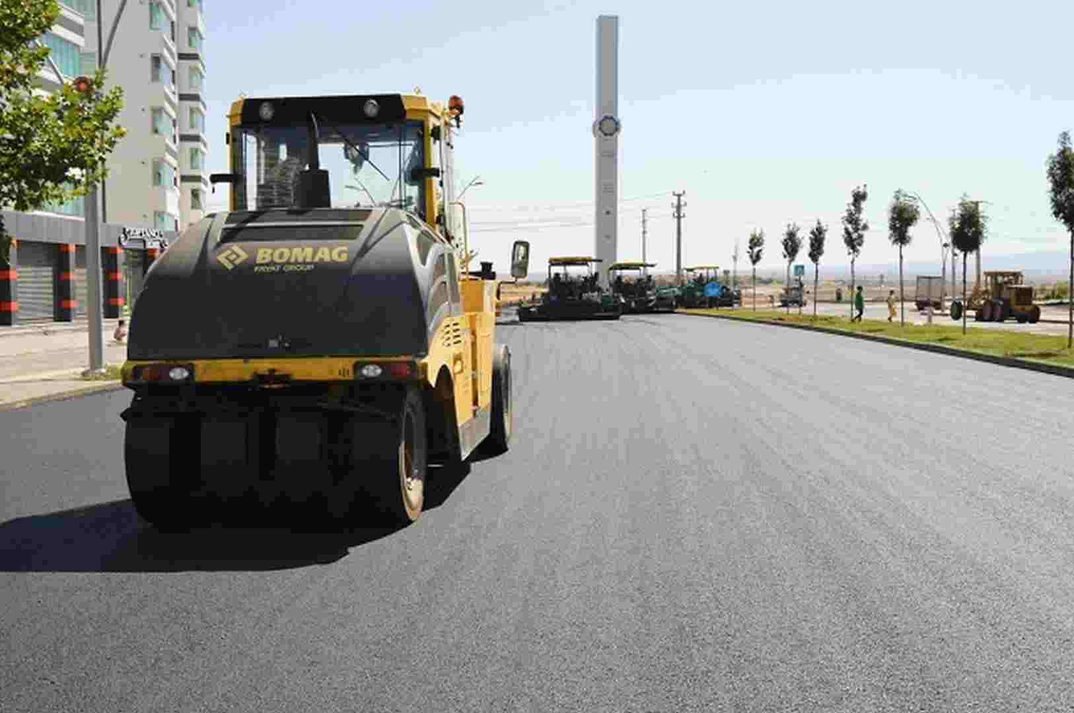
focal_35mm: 38
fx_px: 1117
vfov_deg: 35.4
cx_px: 537
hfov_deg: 51.3
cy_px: 356
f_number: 8
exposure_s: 1/200
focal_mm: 25
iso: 100
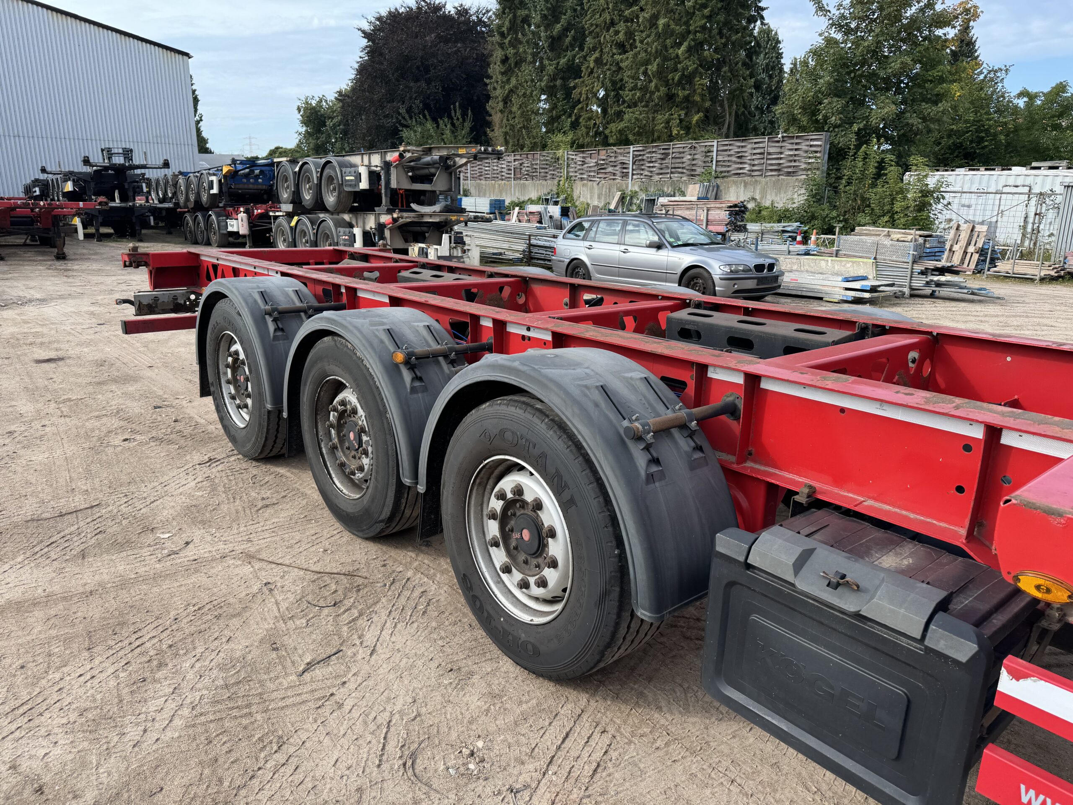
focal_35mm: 24
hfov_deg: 71.6
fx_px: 744
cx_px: 536
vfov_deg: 56.8
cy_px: 402
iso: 80
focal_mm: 6.76
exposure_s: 1/1395
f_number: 1.78
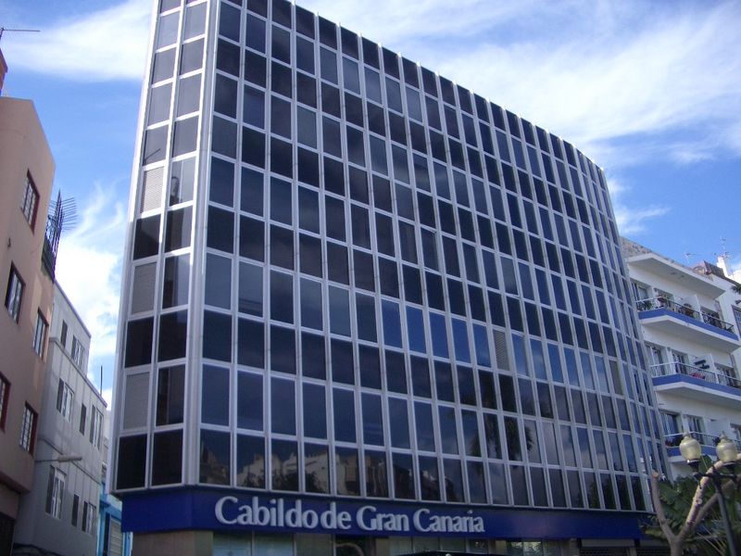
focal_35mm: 35
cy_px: 278
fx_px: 749
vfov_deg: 40.7
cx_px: 370
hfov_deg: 52.6
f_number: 2.6
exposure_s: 1/800
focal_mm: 5.8
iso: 50
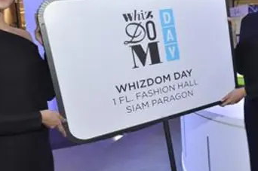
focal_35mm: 41
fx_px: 293
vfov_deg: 32.4
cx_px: 214
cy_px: 66
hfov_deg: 44.6
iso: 400
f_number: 5
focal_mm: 12
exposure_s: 1/80
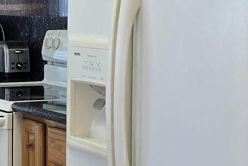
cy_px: 5
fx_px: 944
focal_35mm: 137
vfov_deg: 10.0
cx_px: -74
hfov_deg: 14.4
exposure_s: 1/120
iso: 32
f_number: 1.7
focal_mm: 6.3
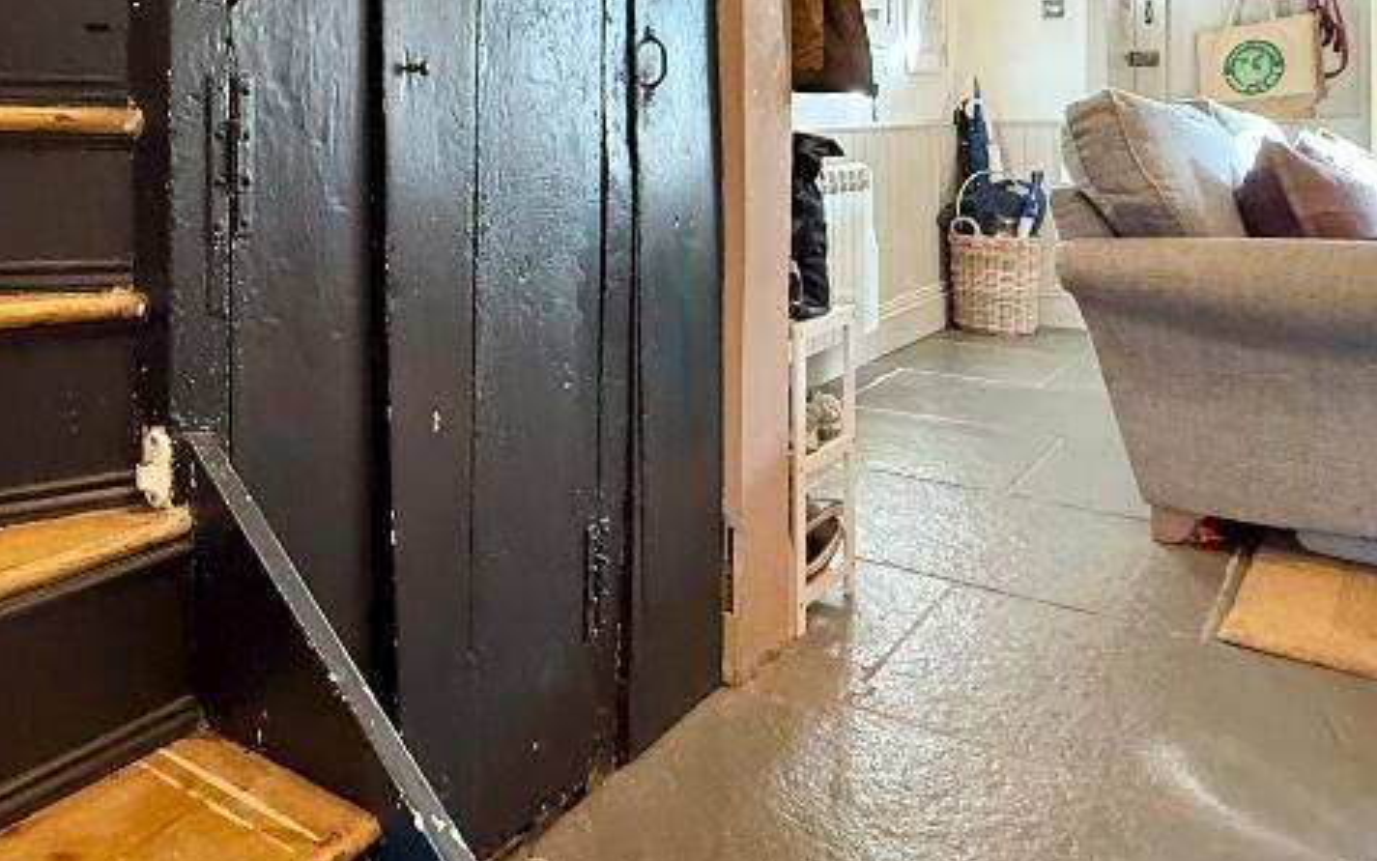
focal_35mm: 32
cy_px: 136
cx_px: 452
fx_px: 1201
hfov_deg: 58.2
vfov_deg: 37.6
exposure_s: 1/50
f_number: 2.2
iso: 640
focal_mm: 2.22
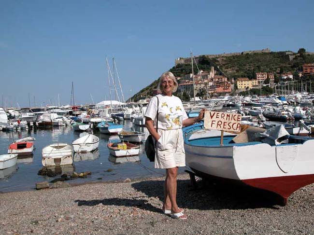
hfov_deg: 45.8
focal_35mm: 41
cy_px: 118
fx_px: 372
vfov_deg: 35.1
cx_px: 157
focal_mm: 10.7
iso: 100
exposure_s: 1/736
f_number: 7.3
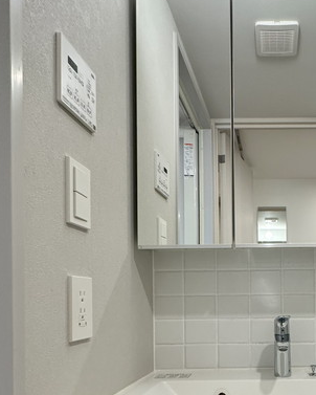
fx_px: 339
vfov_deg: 57.5
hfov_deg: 46.0
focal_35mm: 29
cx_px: 275
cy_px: 294
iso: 200
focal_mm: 2.22
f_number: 2.2
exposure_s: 1/100
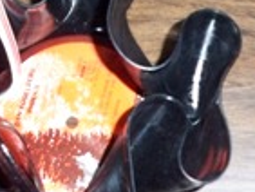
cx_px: 242
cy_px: 205
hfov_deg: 18.3
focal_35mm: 105
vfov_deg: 13.9
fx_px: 774
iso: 400
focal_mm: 7.9
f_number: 3.4
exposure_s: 1/30
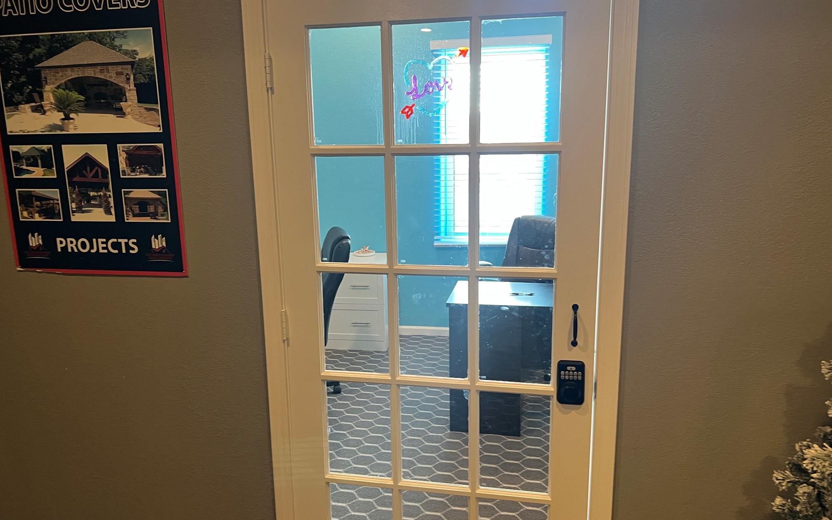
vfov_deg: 44.5
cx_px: 412
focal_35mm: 28
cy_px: 277
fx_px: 635
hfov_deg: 66.5
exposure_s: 1/59
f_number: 1.5
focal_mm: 5.7
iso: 160
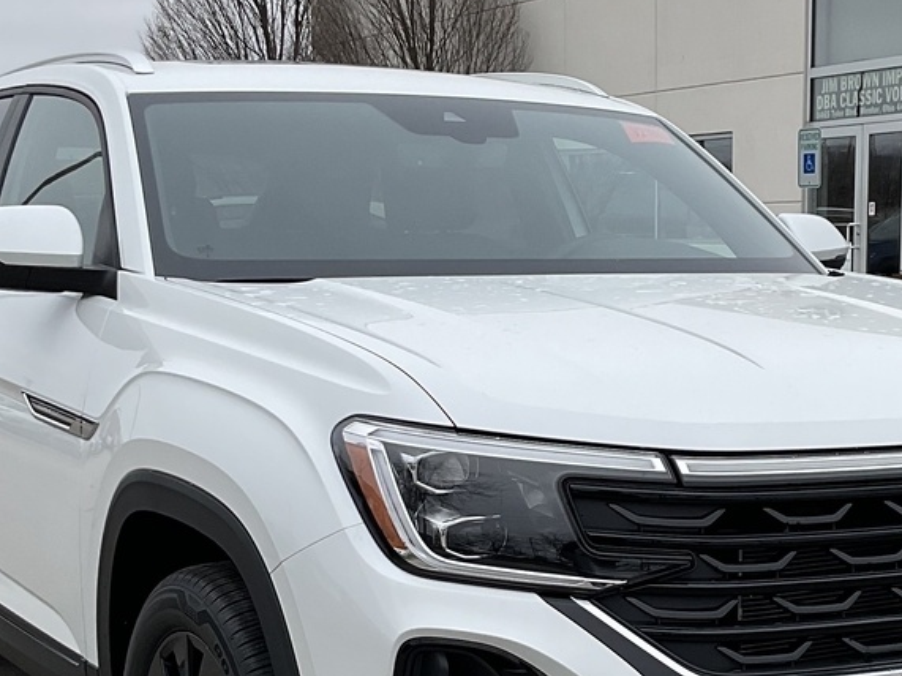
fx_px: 1355
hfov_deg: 36.6
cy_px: 509
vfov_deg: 27.6
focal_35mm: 52
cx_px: 556
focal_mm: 3
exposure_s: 1/568
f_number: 1.8
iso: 16
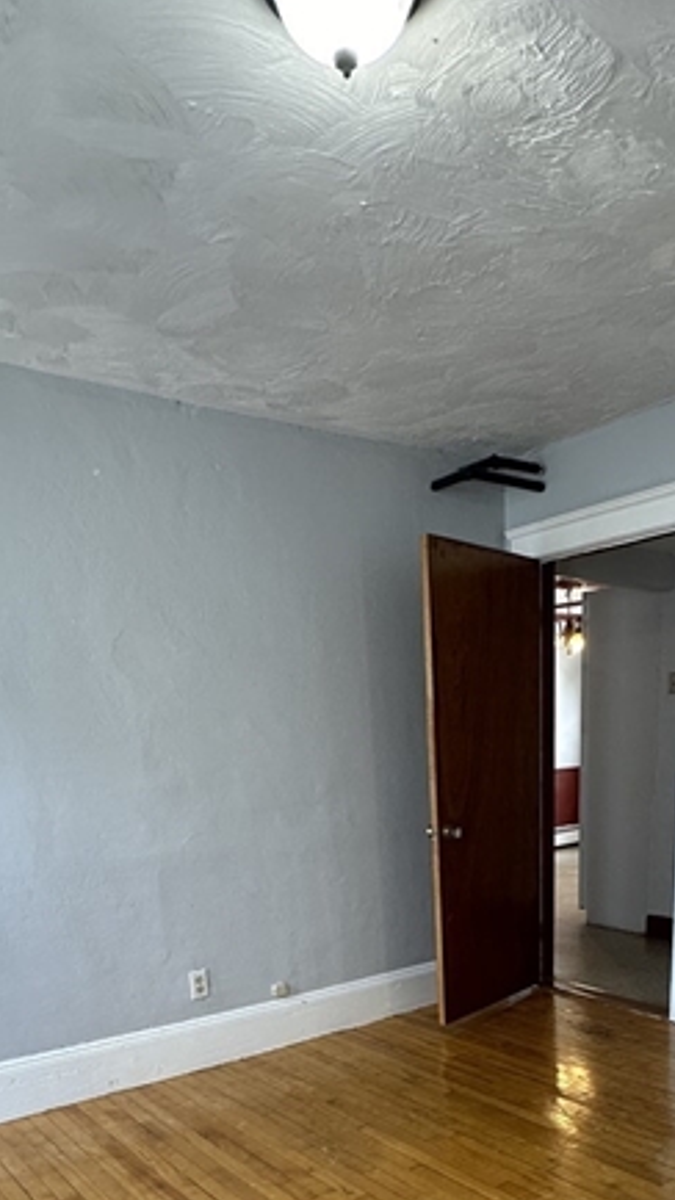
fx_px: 859
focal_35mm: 27
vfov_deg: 63.3
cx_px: 415
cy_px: 976
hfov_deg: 42.6
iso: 200
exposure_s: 1/120
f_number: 2.2
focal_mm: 2.22
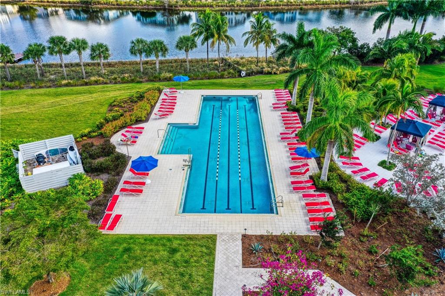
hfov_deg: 65.5
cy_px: 148
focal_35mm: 28
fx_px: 346
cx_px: 222
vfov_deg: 46.4
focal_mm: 10.3
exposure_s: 1/240
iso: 100
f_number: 5
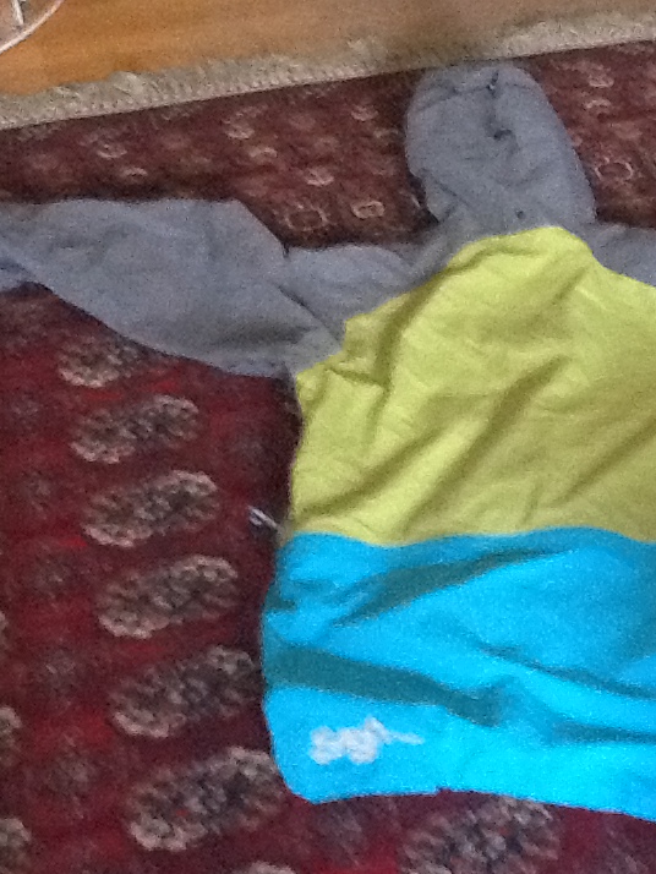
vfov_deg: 43.8
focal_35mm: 43
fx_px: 1086
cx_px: 509
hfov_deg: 32.8
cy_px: 438
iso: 500
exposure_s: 1/15
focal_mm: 2.03
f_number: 2.4
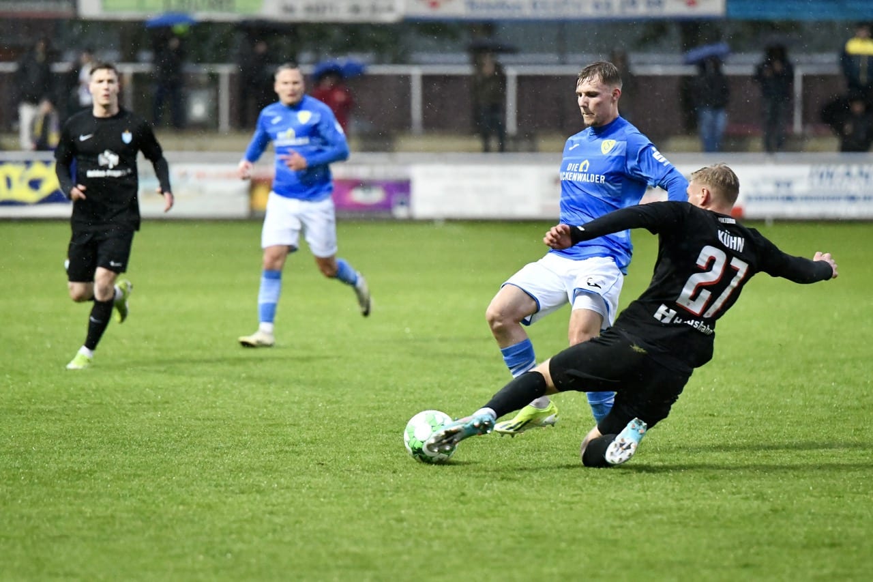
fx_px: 4849
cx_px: 436
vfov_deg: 6.9
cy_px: 291
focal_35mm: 200
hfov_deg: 10.3
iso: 8000
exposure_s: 1/1600
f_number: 2.8
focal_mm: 200
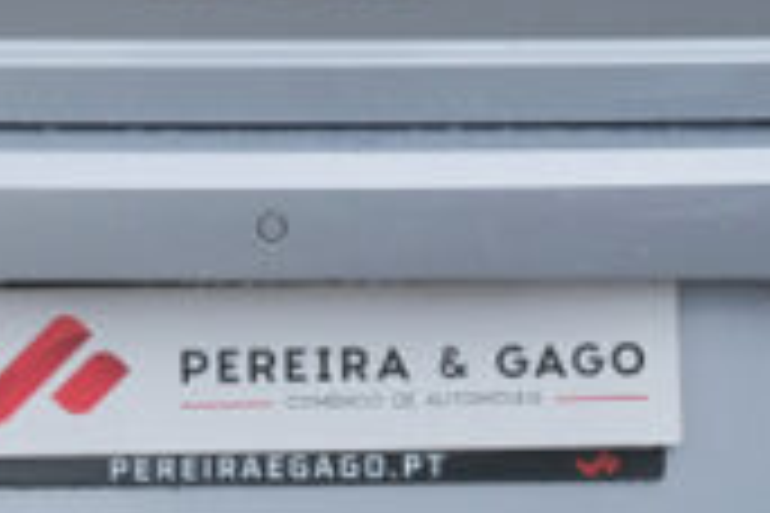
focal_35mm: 222
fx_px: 4748
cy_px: -65
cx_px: 180
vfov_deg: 6.2
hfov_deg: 9.3
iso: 400
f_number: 9
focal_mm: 24.9
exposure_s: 1/200
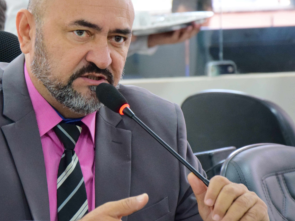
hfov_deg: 8.7
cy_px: 98
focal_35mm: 228
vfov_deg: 6.5
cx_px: 79
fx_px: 1943
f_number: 5.6
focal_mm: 90
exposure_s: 1/50
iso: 2000
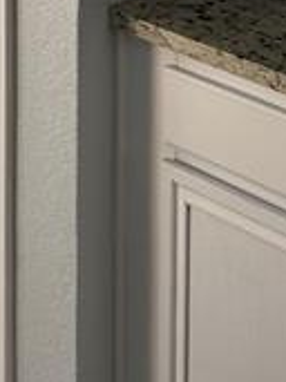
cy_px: -393
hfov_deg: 12.1
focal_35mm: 117
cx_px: -130
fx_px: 1290
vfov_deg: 14.0
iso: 50
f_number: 1.5
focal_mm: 5.7
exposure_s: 1/121
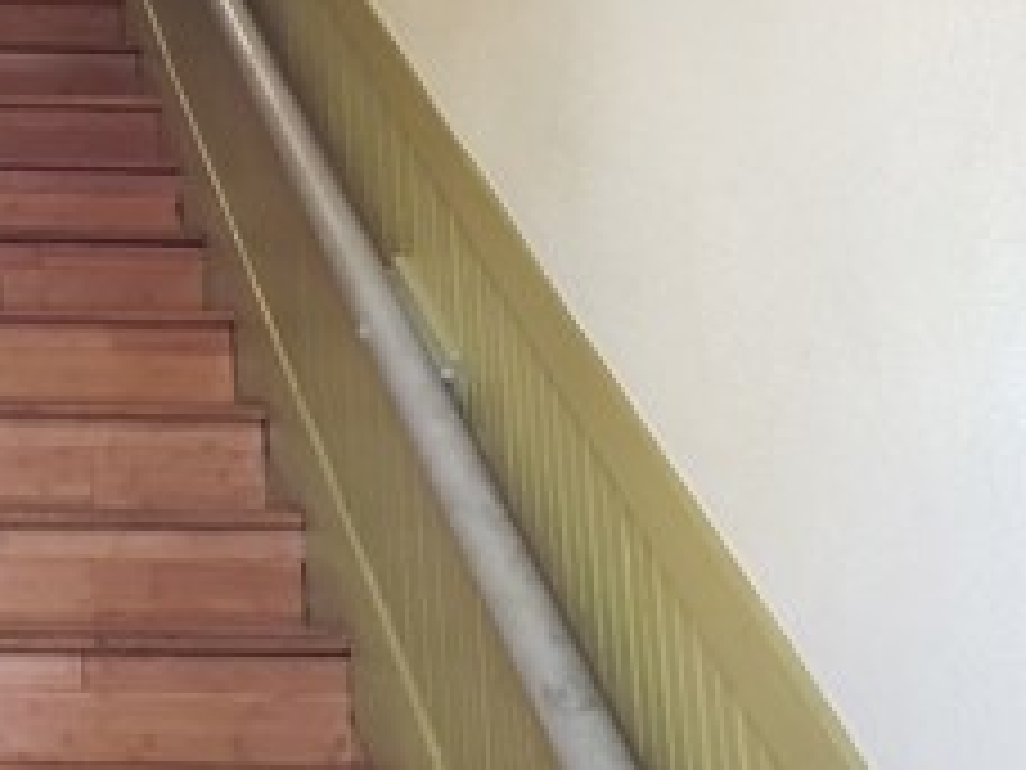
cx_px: -126
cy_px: -122
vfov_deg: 19.2
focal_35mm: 73
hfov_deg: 24.7
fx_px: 2164
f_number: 2.4
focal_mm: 4.3
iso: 320
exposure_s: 1/60
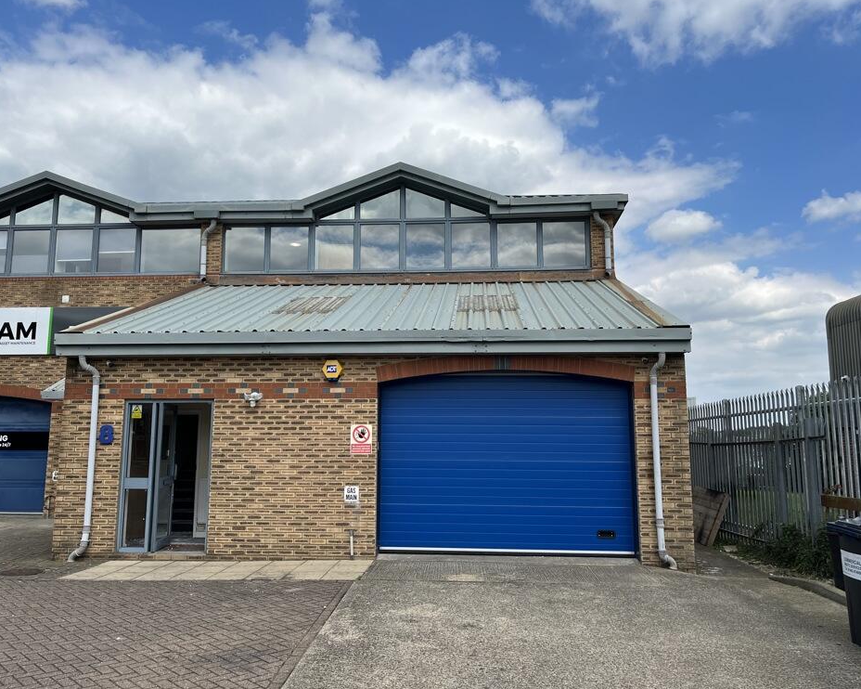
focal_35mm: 28
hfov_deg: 62.2
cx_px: 412
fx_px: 713
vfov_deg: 51.5
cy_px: 336
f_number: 1.6
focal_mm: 5.1
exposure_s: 1/3521
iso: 50
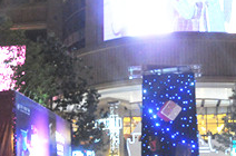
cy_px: 127
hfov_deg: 29.7
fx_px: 444
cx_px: 121
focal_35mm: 68
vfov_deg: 19.7
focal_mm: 16
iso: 2500
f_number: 3.5
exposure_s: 1/40
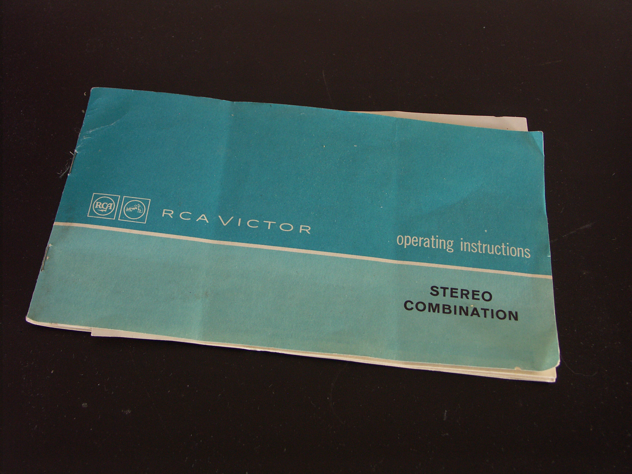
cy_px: 237
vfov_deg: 36.0
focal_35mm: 40
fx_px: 730
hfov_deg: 46.8
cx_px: 316
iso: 100
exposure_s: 1/25
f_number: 2.8
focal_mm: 10.41
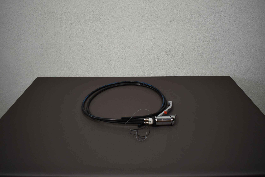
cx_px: 132
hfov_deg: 61.9
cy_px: 88
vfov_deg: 43.6
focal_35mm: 30
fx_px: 221
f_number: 3.8
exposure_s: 1/250
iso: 400
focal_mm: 20
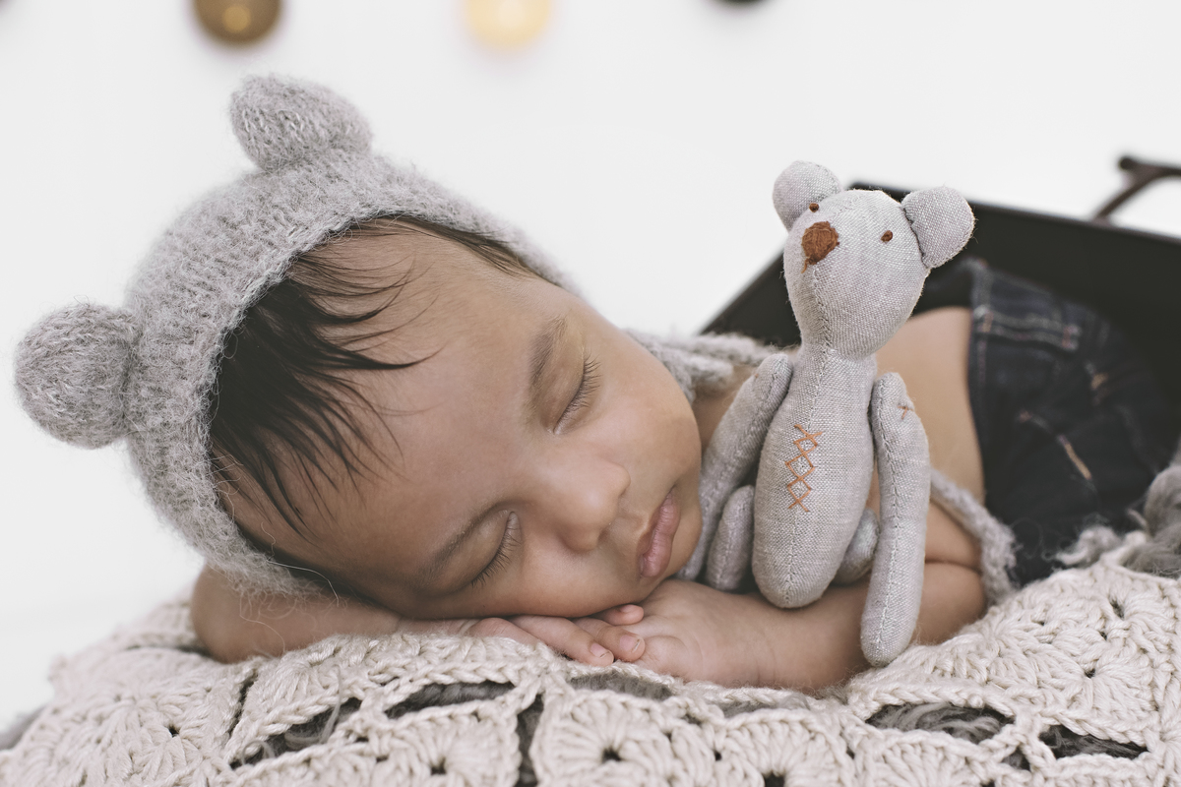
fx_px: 1722
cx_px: 590
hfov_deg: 37.9
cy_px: 394
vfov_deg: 25.8
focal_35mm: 52
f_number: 3.2
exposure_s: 1/200
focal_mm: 35
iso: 500
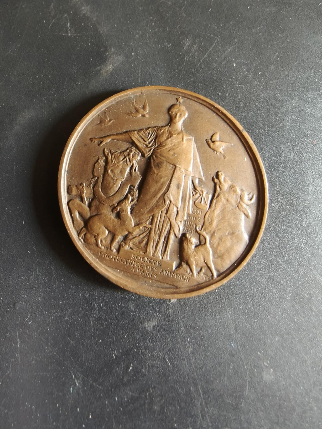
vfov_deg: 73.9
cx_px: 161
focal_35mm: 23
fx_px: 285
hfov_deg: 58.9
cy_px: 214
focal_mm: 2.32
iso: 640
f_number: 2
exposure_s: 1/50
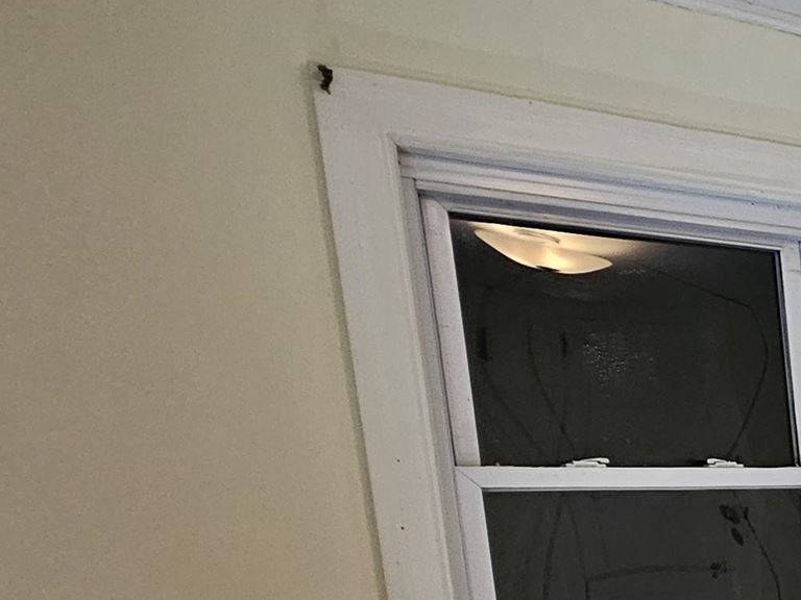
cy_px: 706
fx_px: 1203
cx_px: 1435
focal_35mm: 52
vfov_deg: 25.4
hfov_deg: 22.2
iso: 200
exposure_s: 1/60
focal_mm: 2.2
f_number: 2.2
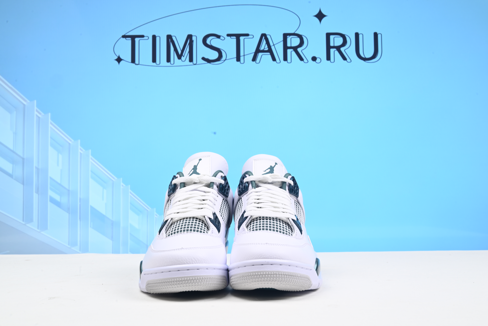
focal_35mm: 42
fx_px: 570
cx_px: 244
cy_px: 163
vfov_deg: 31.9
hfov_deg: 46.4
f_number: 16
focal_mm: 42
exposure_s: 1/2
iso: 100
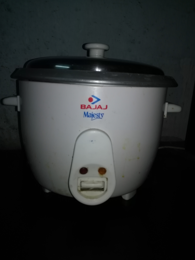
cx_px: 98
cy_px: 130
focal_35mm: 28
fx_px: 210
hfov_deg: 49.7
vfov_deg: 63.4
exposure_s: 1/17
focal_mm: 2.96
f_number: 2
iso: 1241
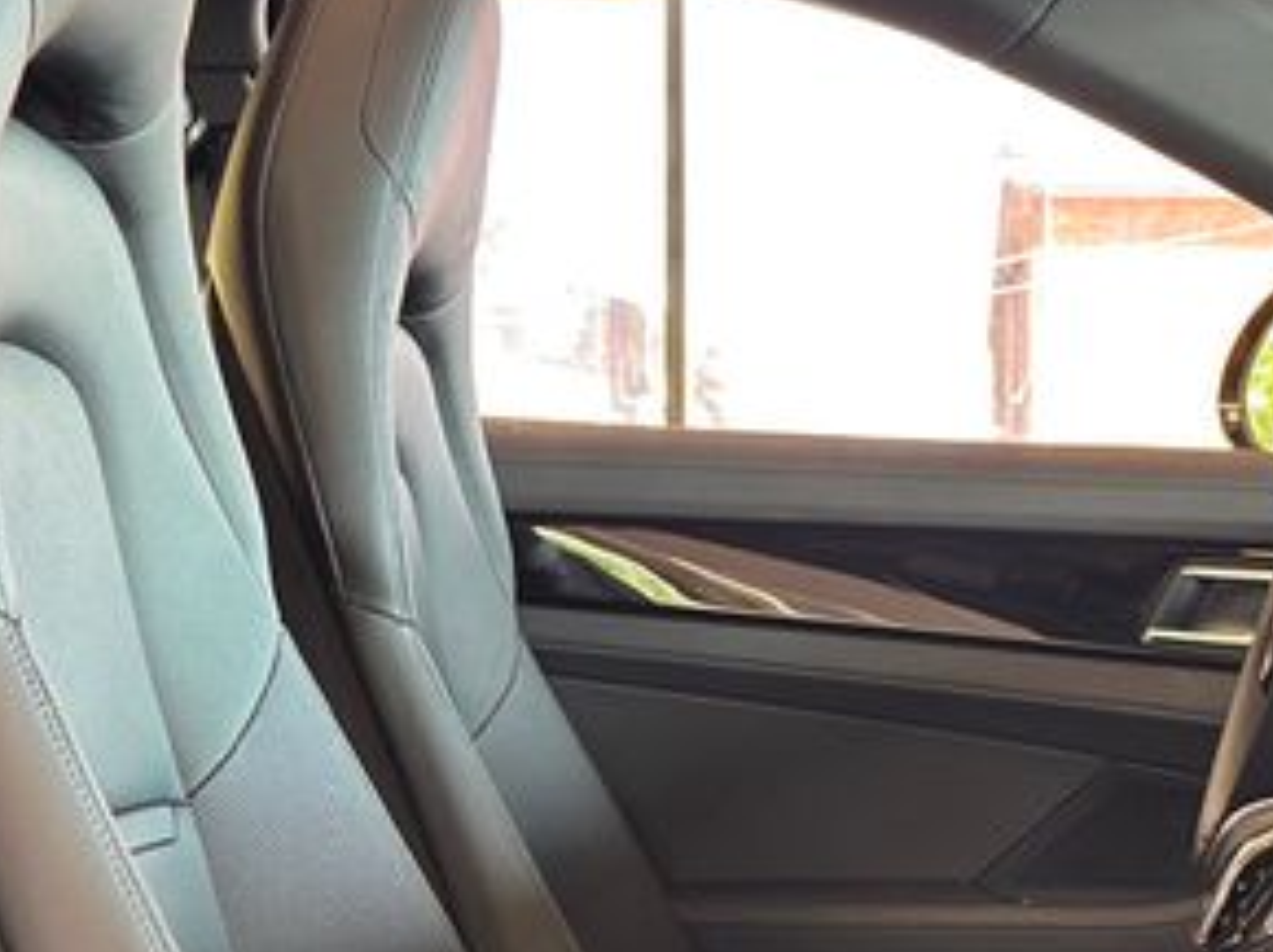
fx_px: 3895
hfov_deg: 18.4
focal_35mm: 106
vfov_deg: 13.9
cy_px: 785
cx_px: 1023
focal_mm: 6.86
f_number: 1.78
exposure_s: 1/60
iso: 160
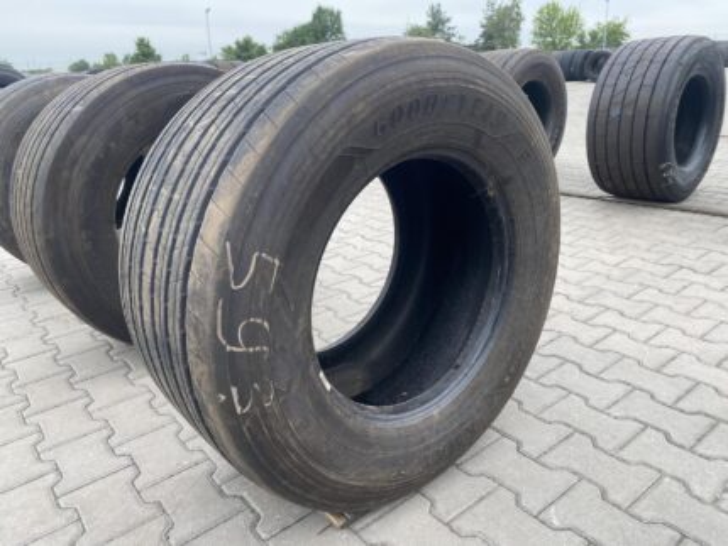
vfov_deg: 53.1
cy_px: 273
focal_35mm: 26
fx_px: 547
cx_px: 364
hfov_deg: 67.3
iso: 32
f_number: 1.8
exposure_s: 1/517
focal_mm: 4.25
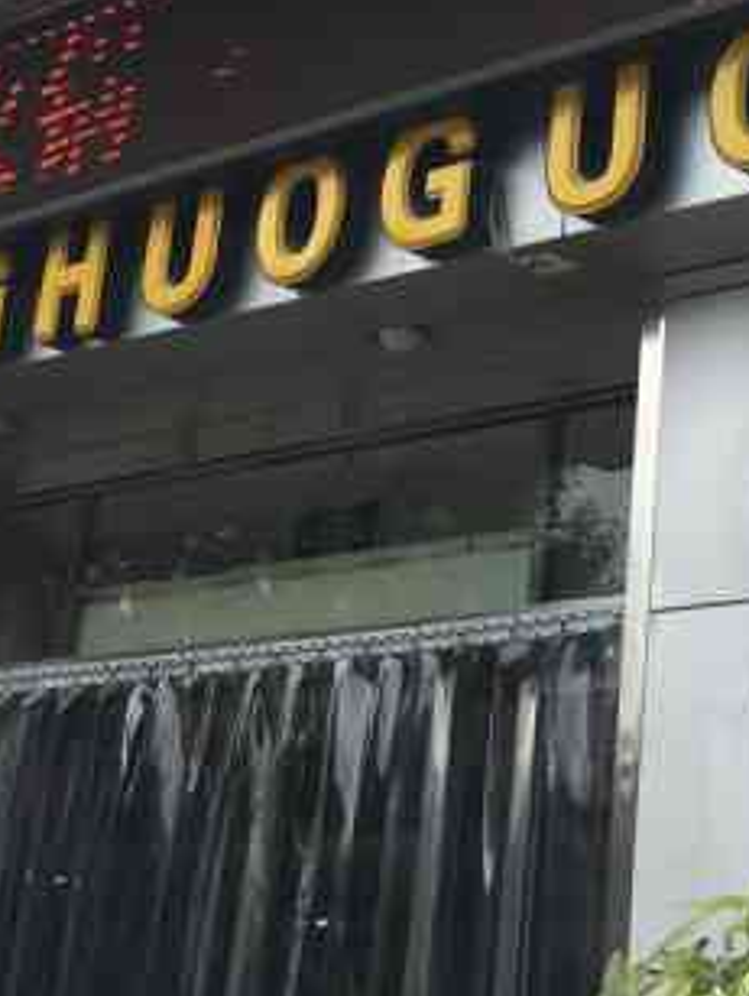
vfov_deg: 20.9
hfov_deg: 16.8
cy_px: -161
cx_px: 529
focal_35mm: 88
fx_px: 2534
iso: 25
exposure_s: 1/1068
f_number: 2.2
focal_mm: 4.15
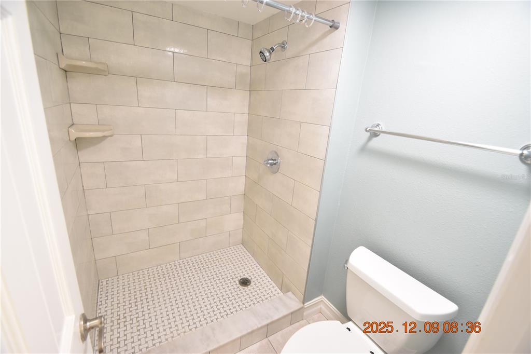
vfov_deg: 77.3
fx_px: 221
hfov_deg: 100.4
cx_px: 266
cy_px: 177
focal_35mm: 15
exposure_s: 1/30
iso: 800
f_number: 3.5
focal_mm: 10
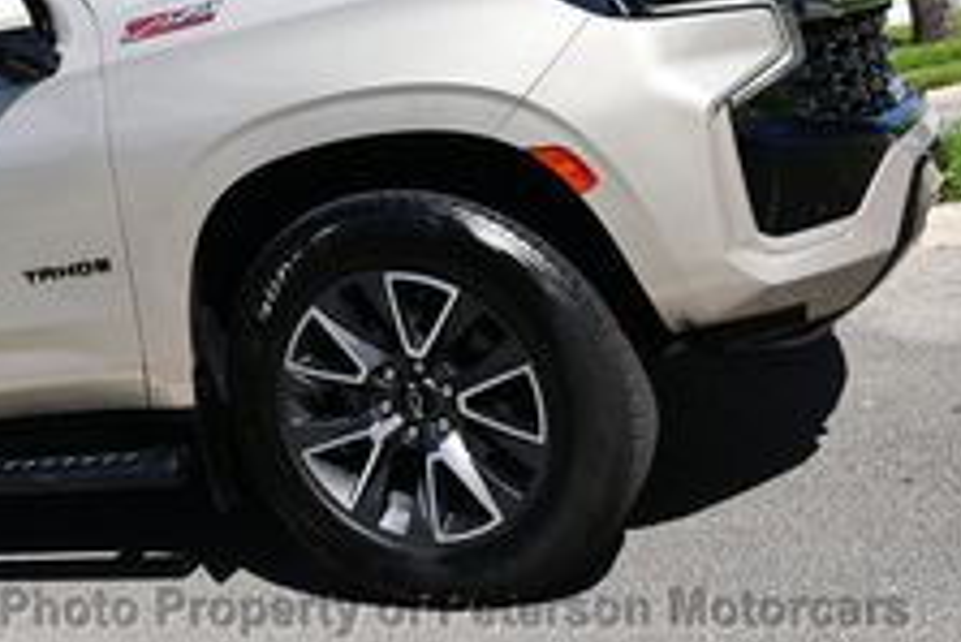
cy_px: 86
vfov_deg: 30.1
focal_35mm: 43
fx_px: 1149
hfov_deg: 42.5
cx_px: 138
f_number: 8
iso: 100
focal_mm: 16
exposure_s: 1/250
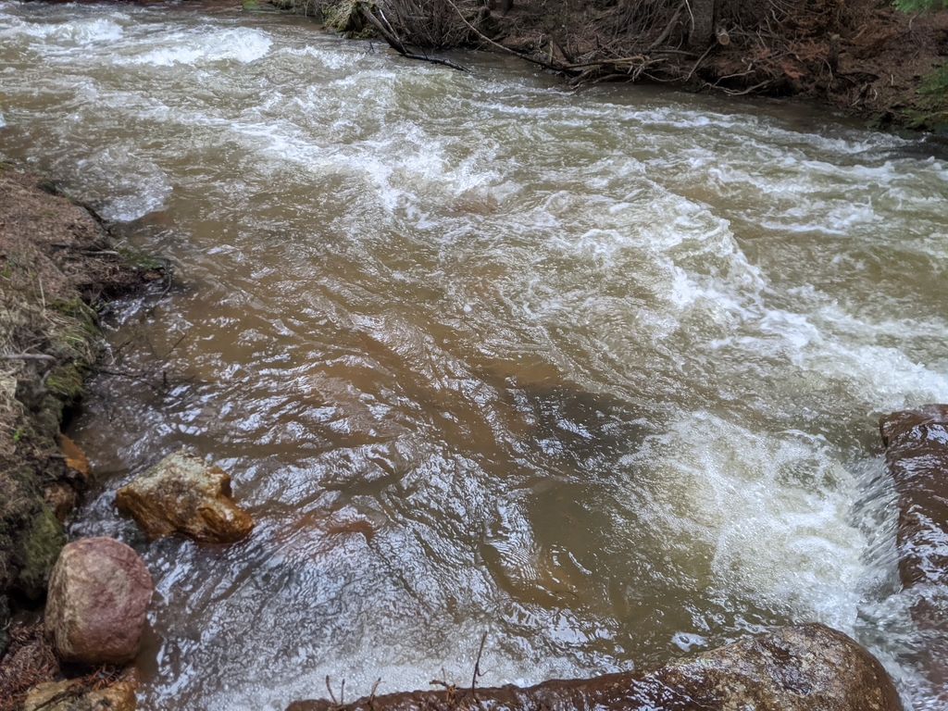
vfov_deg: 51.4
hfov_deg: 65.3
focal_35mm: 27
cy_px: 356
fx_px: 739
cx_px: 474
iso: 352
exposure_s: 1/174
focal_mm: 4.44
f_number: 1.8
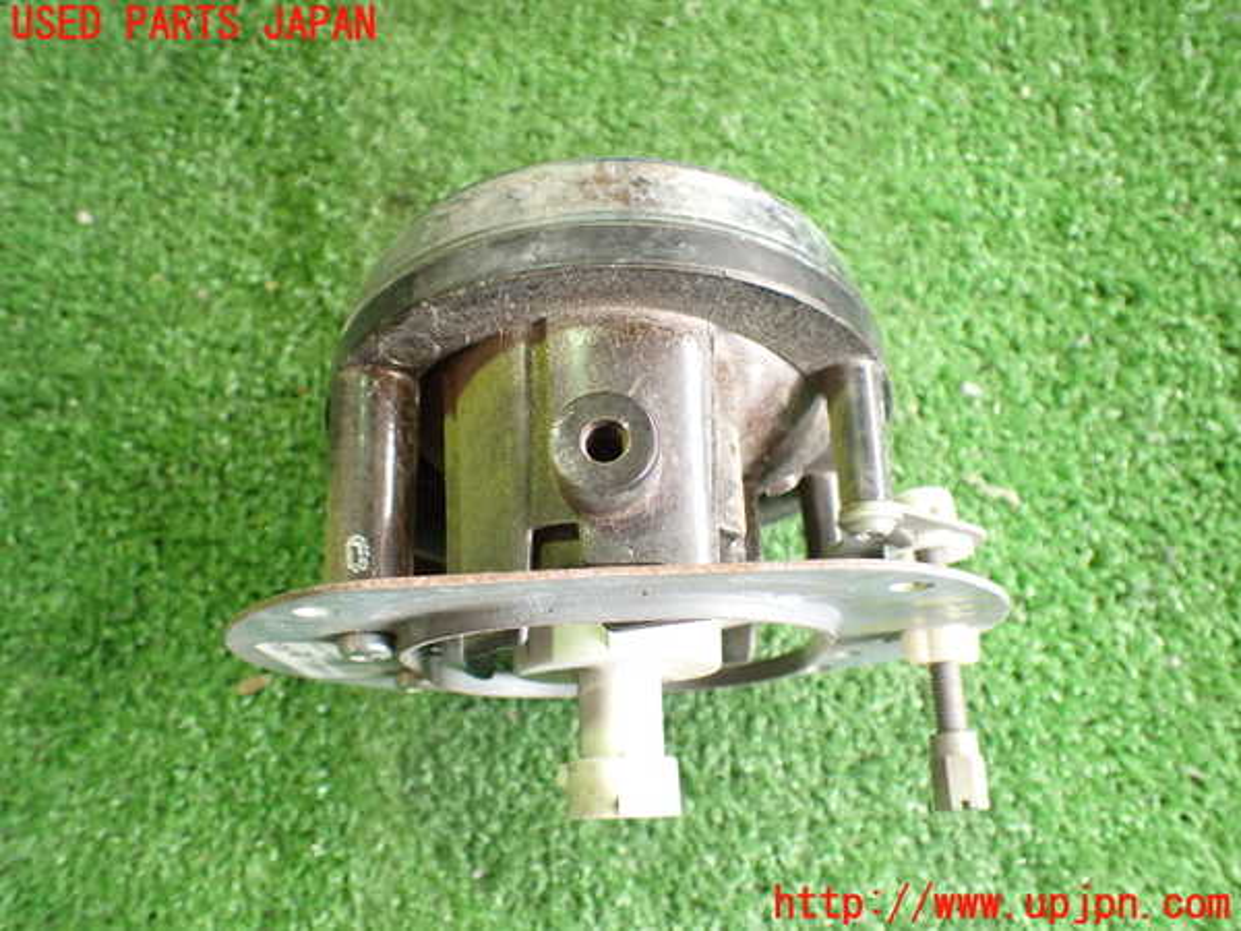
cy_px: 466
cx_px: 620
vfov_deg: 46.8
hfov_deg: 60.0
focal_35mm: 30
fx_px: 1076
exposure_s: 1/60
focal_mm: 5.4
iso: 800
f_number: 2.3
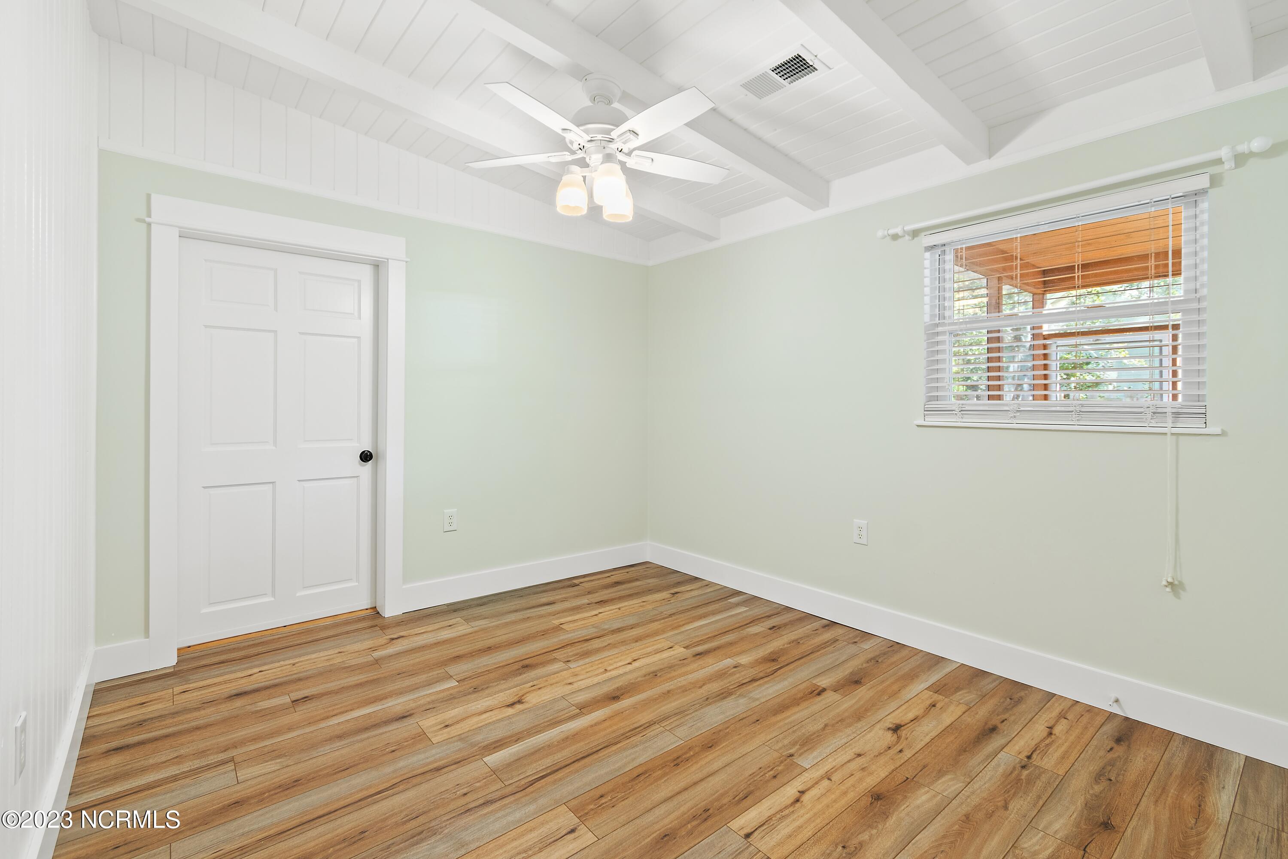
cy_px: 430
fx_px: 537
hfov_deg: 100.4
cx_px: 644
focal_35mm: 15
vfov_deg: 77.3
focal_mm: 10
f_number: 4.5
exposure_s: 1/3
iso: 100
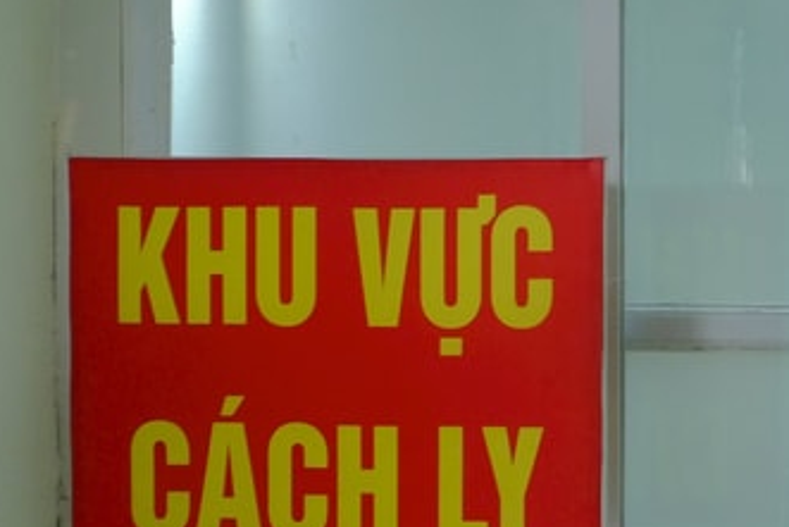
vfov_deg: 11.7
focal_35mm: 117
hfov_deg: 16.8
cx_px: 942
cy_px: 360
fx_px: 2565
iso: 1600
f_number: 3.2
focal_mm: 28.9
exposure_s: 1/100
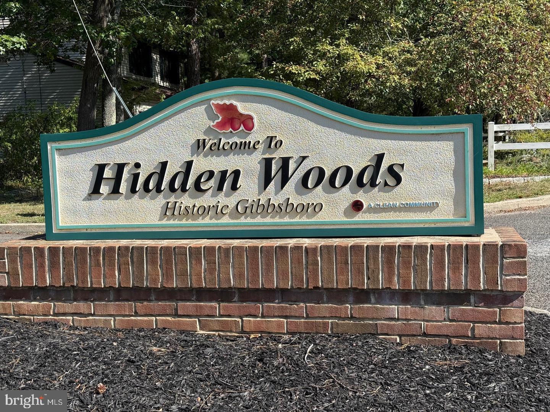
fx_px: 763
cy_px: 206
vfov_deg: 30.3
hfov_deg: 39.7
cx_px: 275
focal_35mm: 48
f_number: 1.78
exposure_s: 1/2577
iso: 64
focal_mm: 6.76
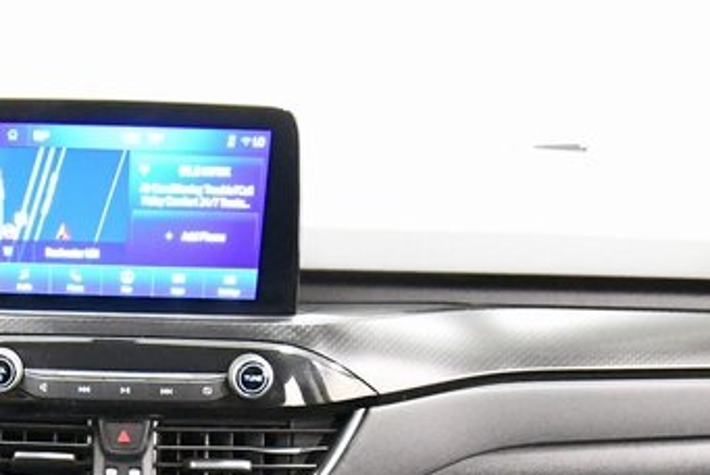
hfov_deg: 40.9
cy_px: 545
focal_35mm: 45
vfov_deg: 27.0
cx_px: 100
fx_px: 888
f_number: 4.5
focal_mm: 10
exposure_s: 1/60
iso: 6400
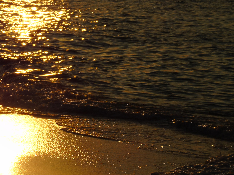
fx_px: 1947
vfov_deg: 5.2
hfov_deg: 6.9
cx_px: 55
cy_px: 53
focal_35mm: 288
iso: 80
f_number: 7.8
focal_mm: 33
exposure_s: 1/2000
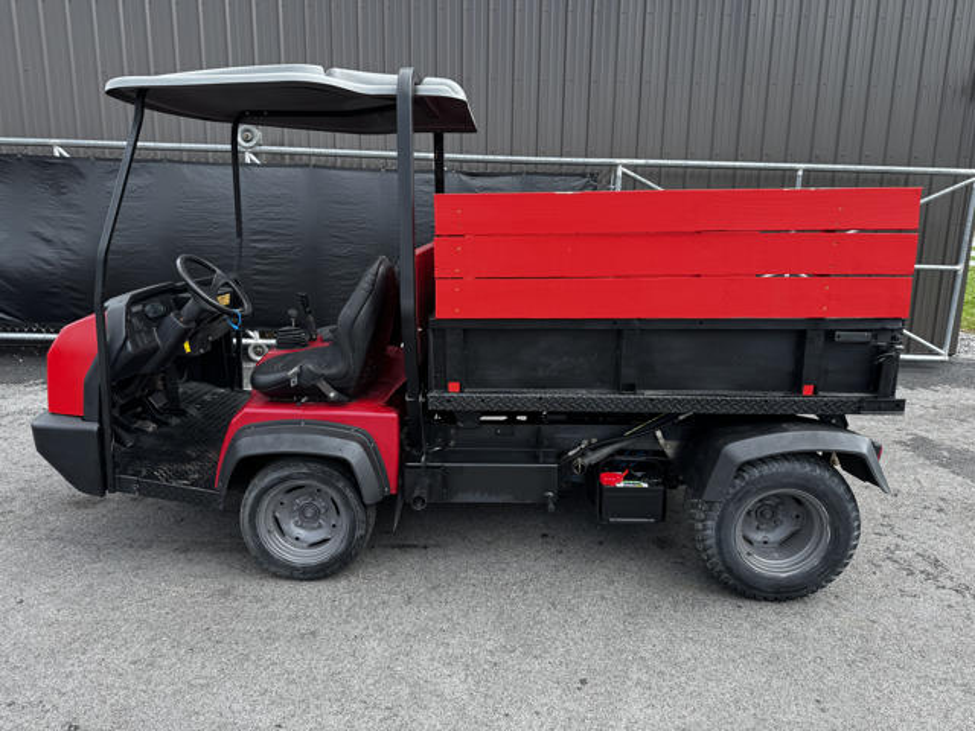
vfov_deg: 56.8
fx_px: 676
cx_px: 488
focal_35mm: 24
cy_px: 366
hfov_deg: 71.6
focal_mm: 6.76
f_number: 1.78
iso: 80
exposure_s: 1/995
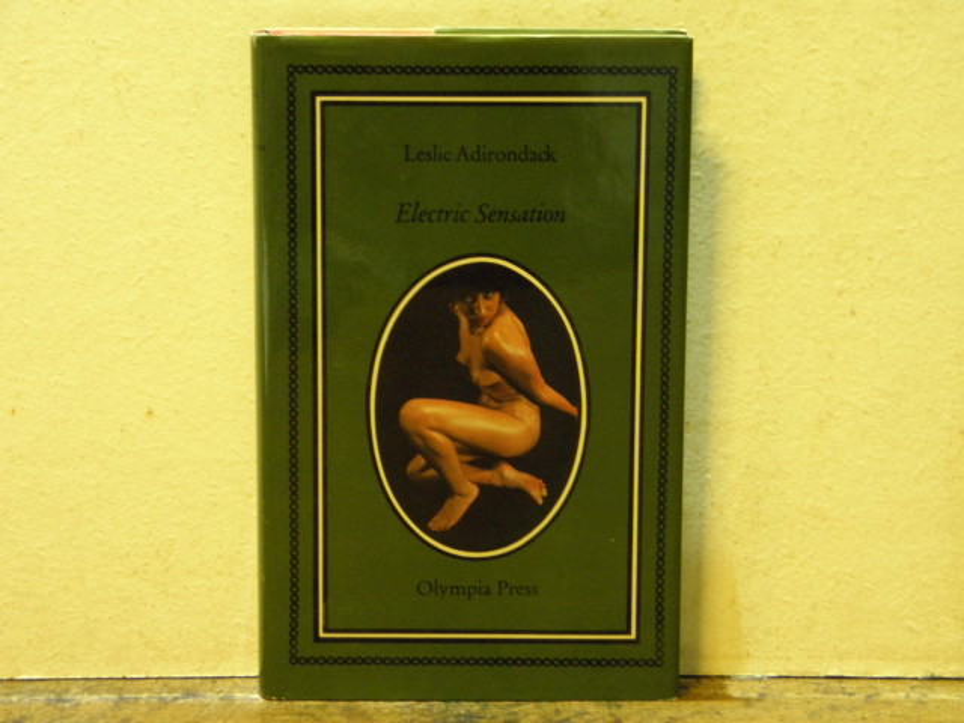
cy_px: 362
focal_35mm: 89
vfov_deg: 16.6
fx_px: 2479
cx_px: 482
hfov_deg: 22.0
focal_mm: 16
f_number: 4.5
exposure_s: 1/4
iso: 400
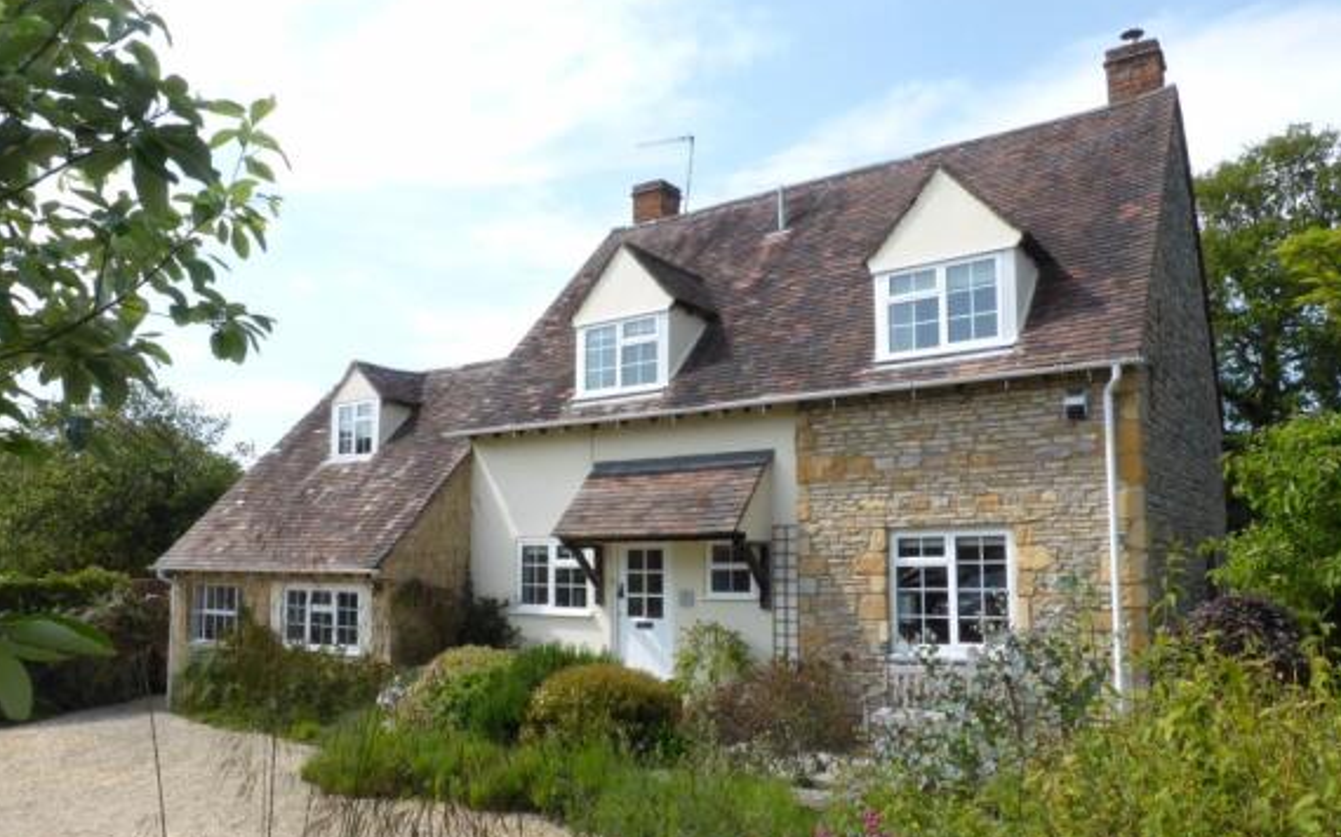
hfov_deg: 70.4
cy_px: 481
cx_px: 667
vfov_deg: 47.4
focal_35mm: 26
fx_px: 950
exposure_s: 1/125
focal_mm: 4.3
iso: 100
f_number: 8
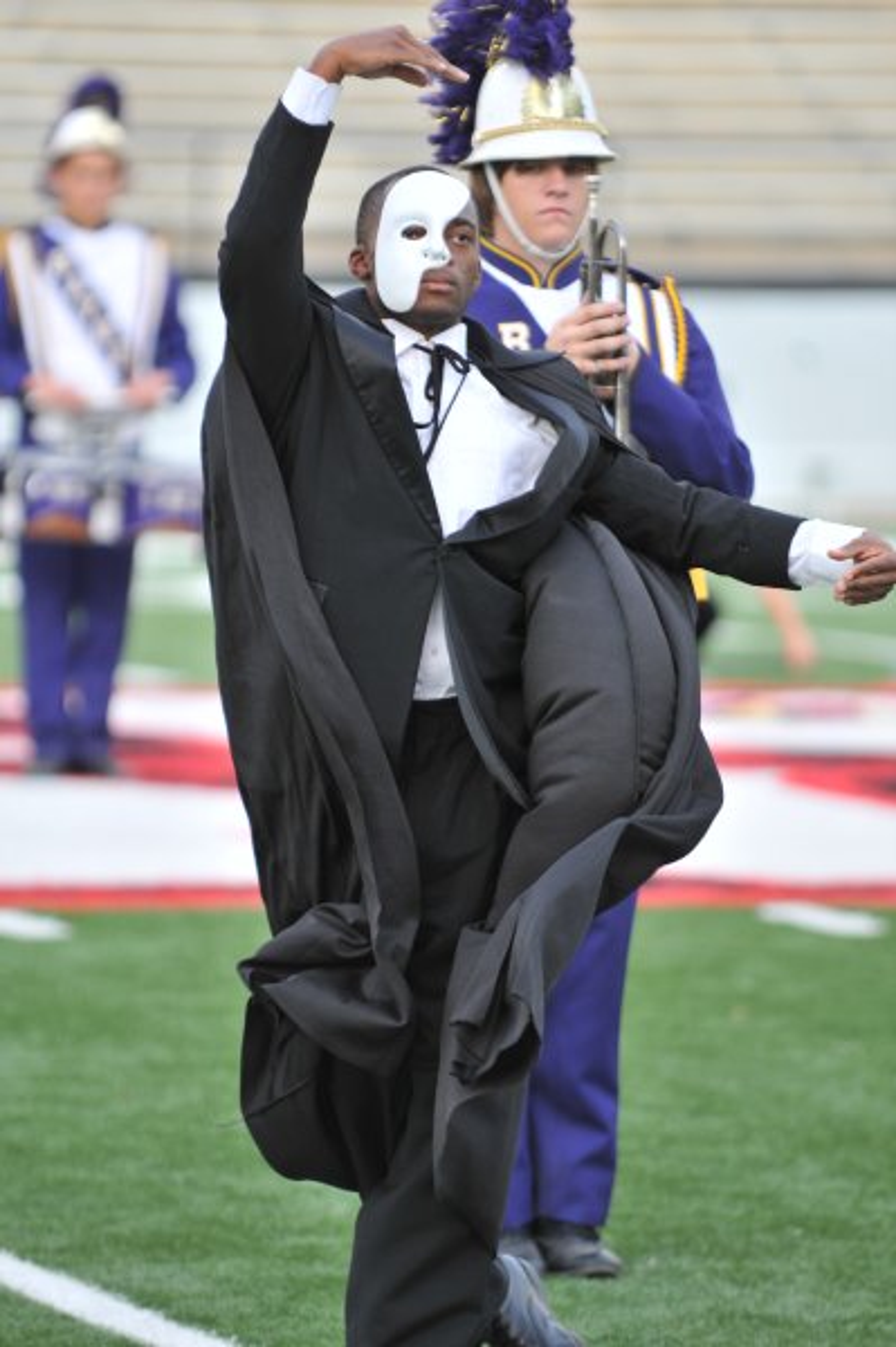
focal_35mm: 300
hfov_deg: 4.6
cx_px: 448
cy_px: 674
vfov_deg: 6.9
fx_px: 11219
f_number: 2.8
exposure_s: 1/400
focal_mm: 200
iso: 200
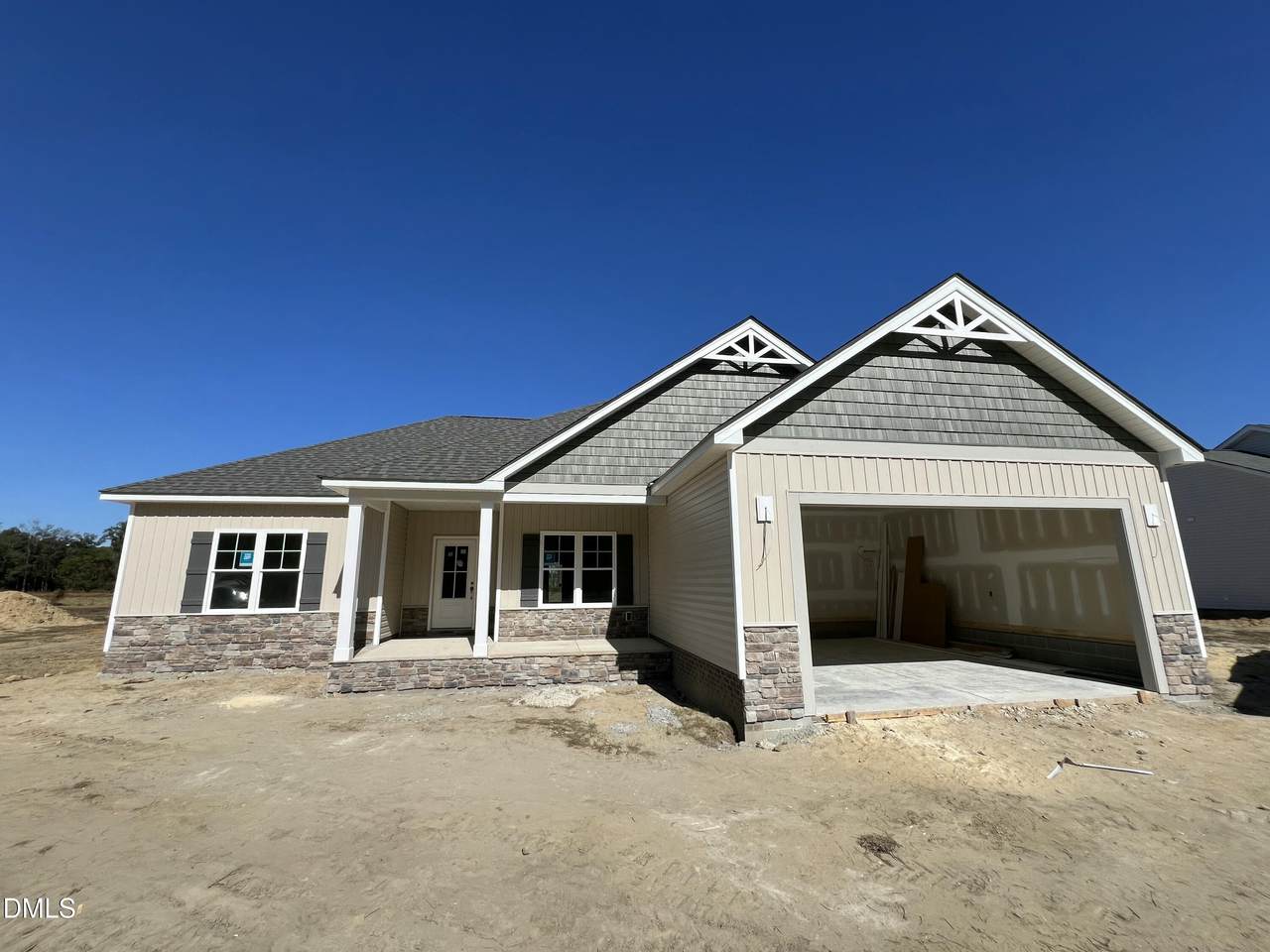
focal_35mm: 13
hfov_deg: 106.2
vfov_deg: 89.9
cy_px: 476
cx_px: 635
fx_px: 477
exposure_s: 1/3311
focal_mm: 1.57
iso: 32
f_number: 1.8
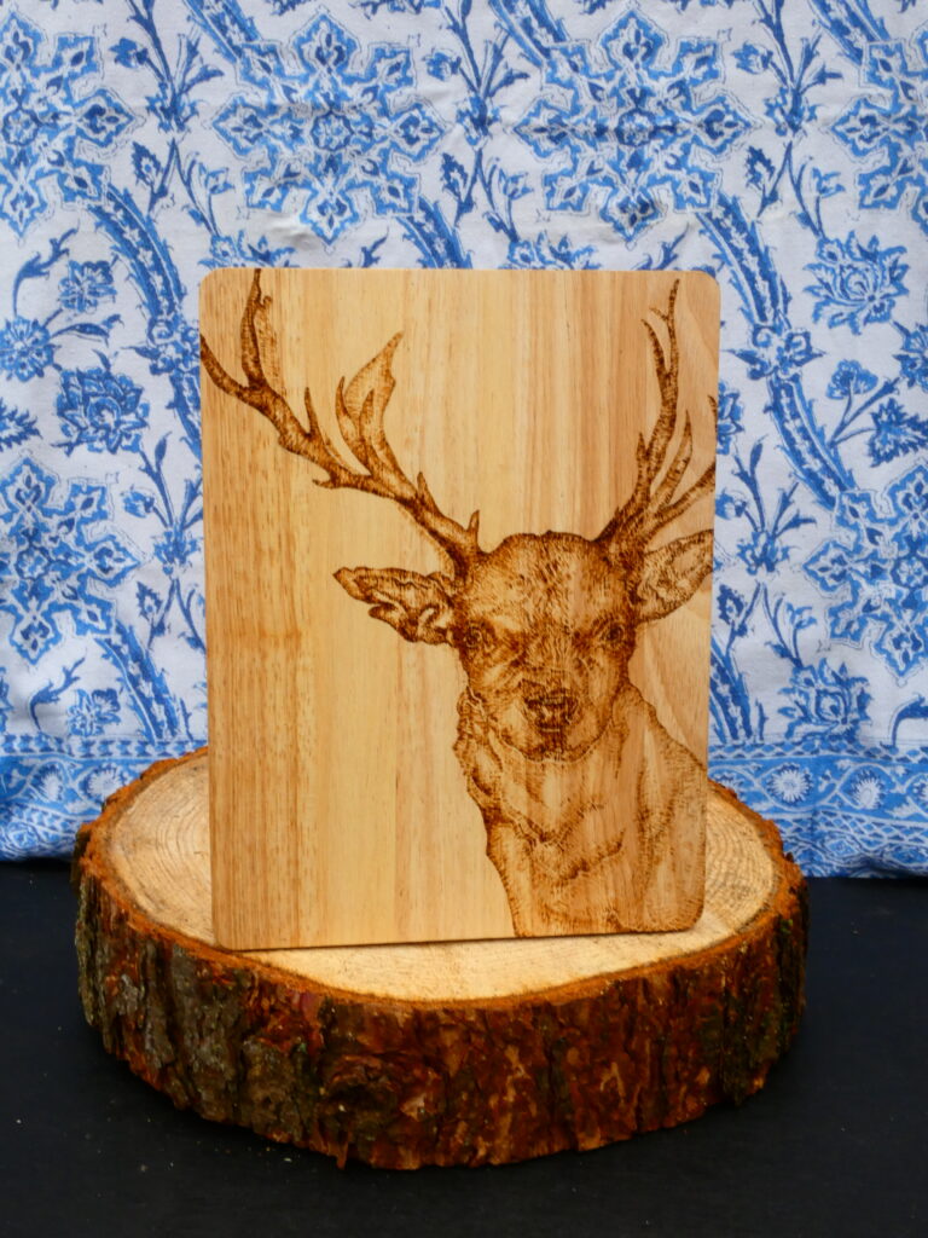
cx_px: 464
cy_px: 619
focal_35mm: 48
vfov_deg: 39.7
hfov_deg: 30.3
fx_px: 1716
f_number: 8
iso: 160
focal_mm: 8.6
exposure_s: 1/80
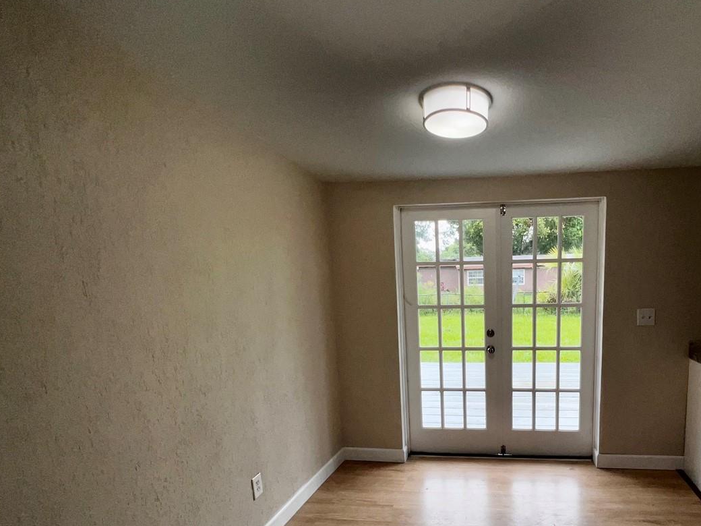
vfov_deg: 64.6
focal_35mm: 20
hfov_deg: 79.0
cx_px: 470
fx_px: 405
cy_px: 343
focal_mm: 1.57
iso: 25
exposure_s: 1/155
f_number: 1.8
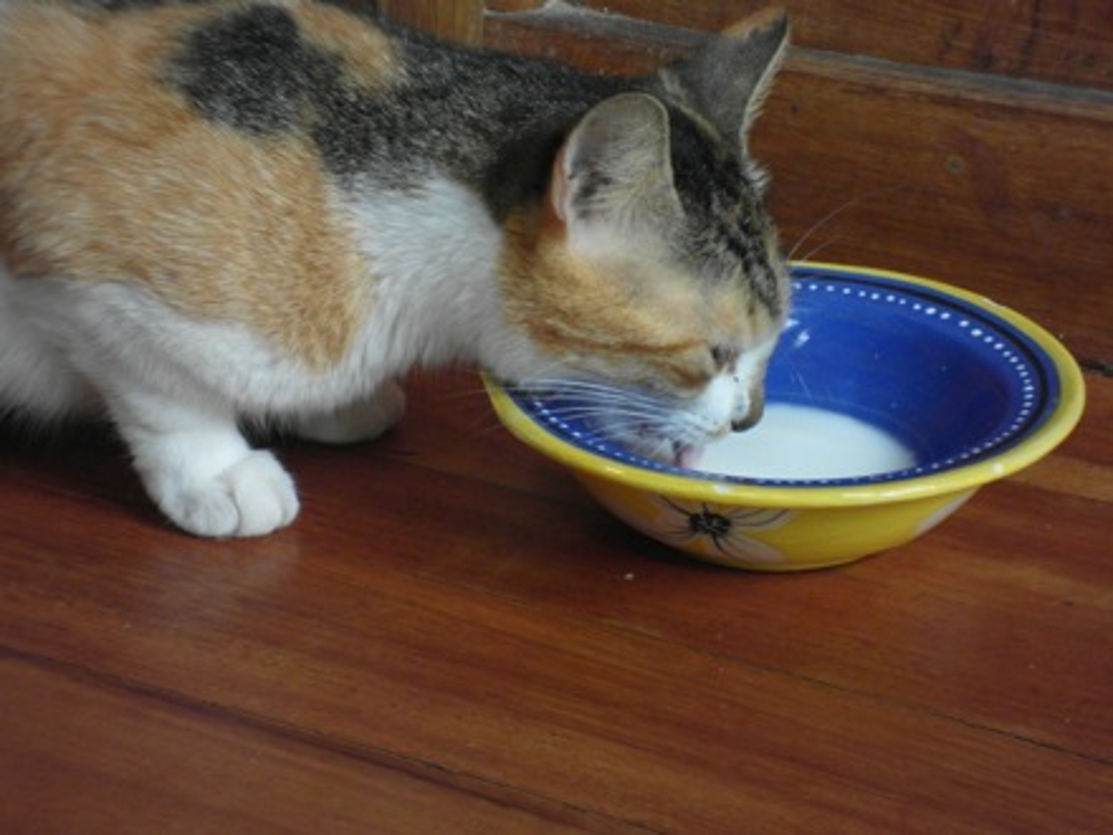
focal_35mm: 120
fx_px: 3858
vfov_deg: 12.3
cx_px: 556
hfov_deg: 16.4
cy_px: 418
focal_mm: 20.8
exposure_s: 1/30
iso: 400
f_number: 5.8
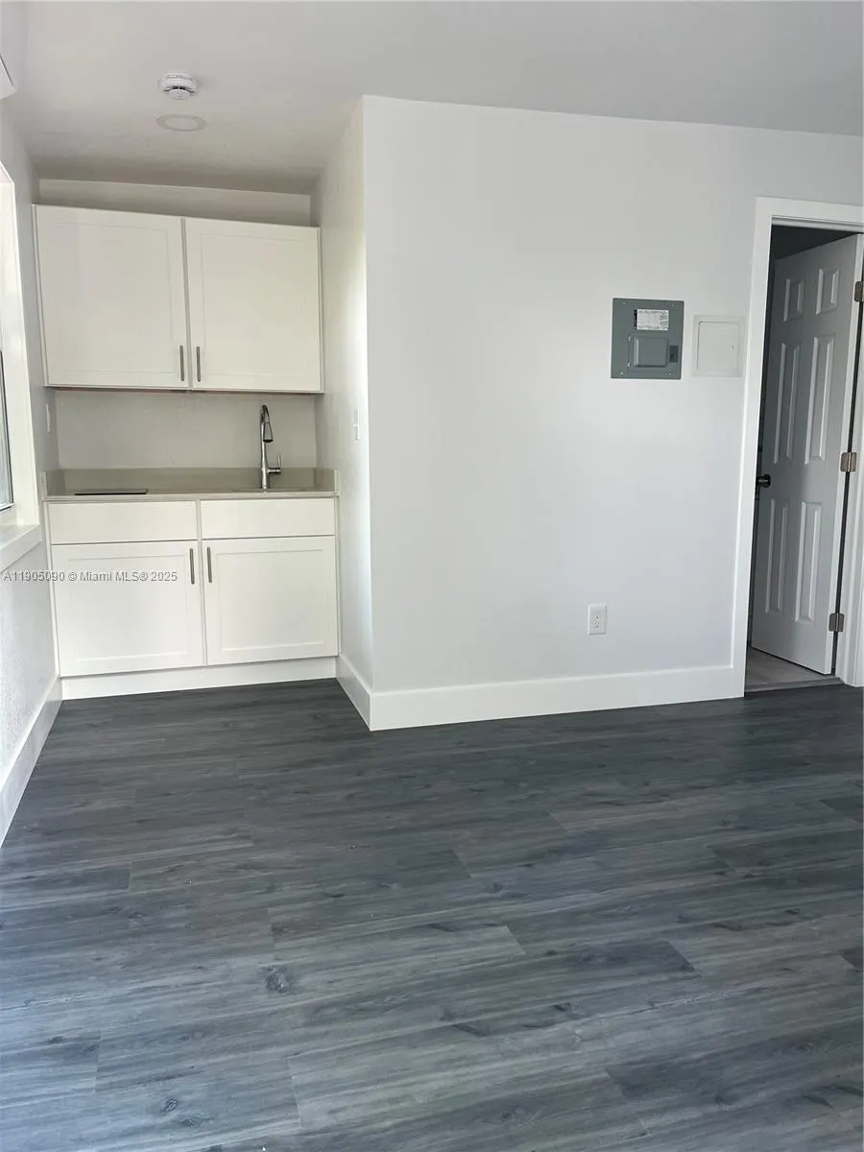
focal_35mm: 26
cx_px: 432
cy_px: 576
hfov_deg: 53.1
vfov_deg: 67.3
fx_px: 865
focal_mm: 5.1
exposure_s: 1/121
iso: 100
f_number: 1.6
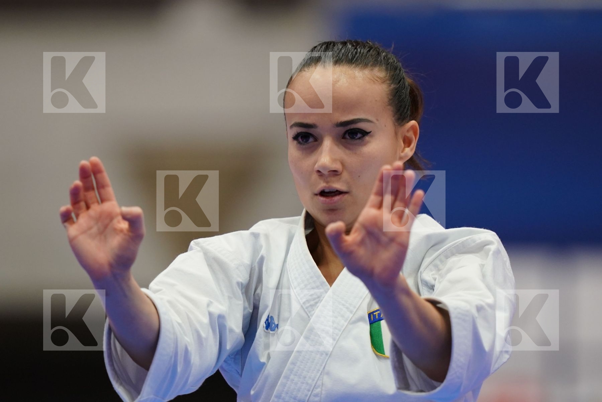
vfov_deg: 2.3
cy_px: 201
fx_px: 10033
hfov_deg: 3.4
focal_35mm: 600
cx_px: 301
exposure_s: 1/500
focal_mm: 400
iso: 1600
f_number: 2.8
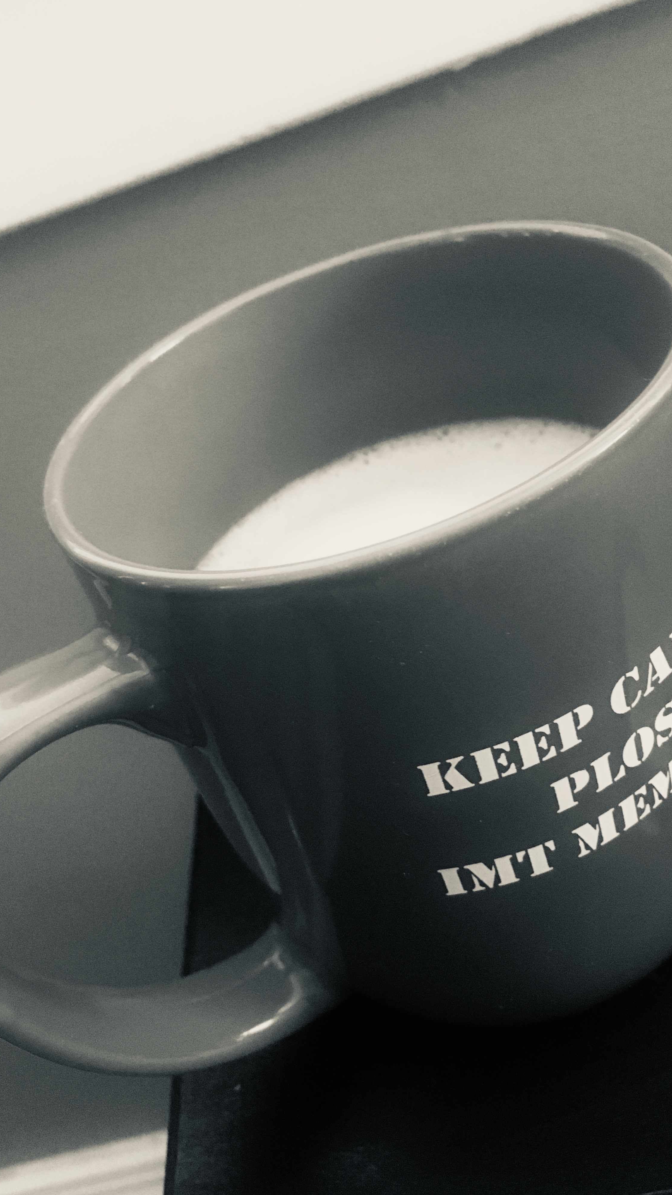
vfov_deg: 61.0
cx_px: 321
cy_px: 595
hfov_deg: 36.7
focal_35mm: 32
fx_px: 1014
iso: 250
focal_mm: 4.15
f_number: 2.2
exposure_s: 1/15
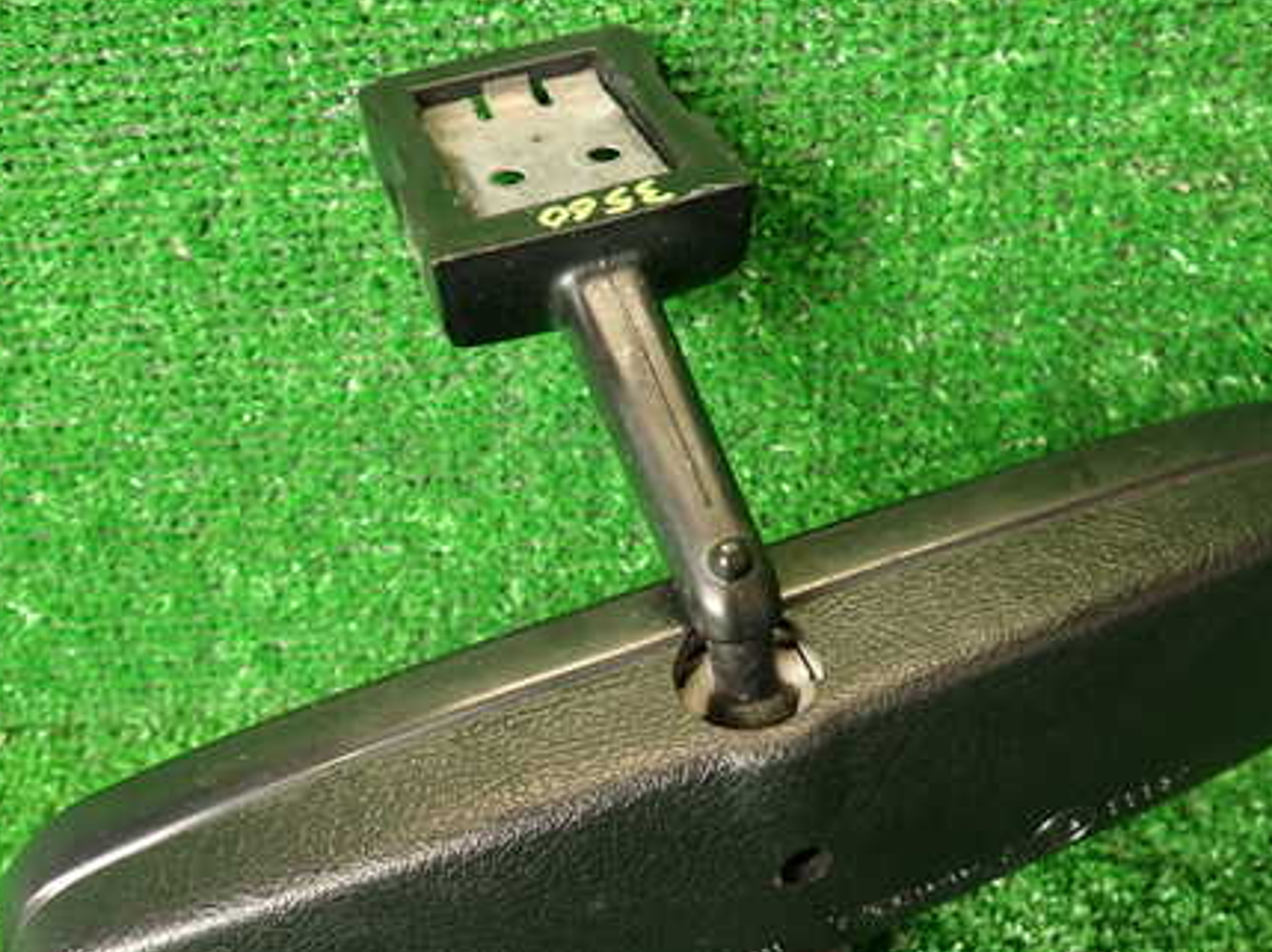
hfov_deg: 52.7
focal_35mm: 35
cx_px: 655
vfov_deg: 40.4
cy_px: 596
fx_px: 1285
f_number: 2
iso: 200
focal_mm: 4.5
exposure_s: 1/40
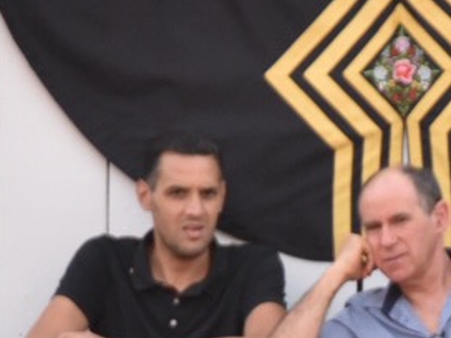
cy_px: 628
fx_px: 15660
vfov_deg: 1.2
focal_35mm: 1202
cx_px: 516
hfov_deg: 1.6
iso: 1800
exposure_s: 1/640
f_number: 5.6
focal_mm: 210
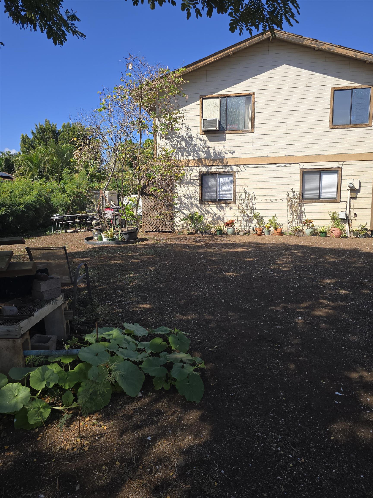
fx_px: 330
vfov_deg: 73.9
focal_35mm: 23
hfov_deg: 58.9
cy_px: 249
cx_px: 186
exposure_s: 1/553
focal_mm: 6.3
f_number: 1.7
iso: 12
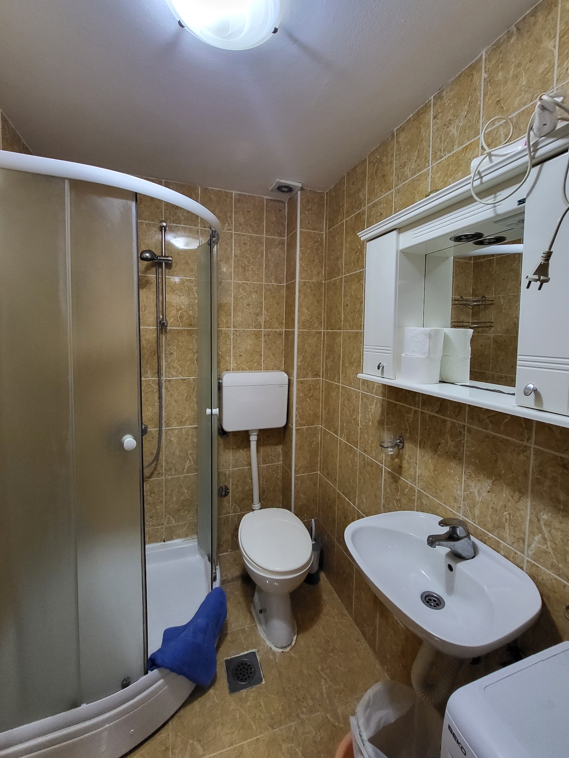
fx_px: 307
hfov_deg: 85.7
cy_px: 351
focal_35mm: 14
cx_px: 284
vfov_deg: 101.9
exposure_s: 1/33
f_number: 2.2
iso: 320
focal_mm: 1.74
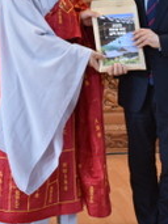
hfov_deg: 11.0
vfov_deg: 14.5
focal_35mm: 135
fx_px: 875
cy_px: 37
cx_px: 109
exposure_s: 1/60
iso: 1400
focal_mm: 40
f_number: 4
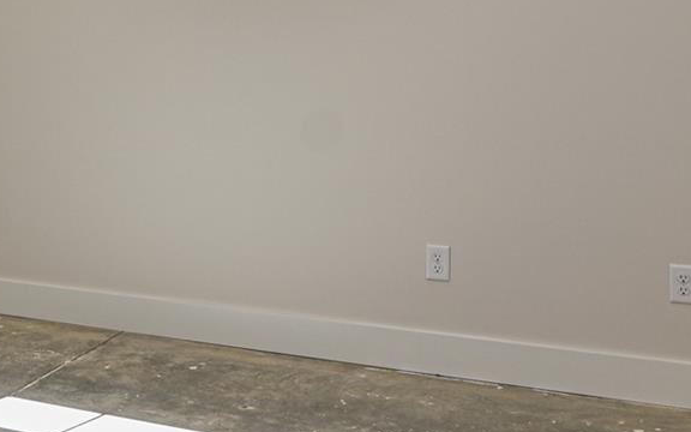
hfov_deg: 32.6
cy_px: 10
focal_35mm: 58
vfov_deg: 21.6
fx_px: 1092
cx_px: 22
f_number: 4.5
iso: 100
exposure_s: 1/80
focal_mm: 16
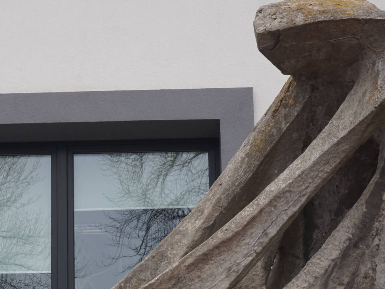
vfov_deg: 14.3
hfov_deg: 19.2
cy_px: 272
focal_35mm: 102
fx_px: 1137
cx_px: 121
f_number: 18
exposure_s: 1/15
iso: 200
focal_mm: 29
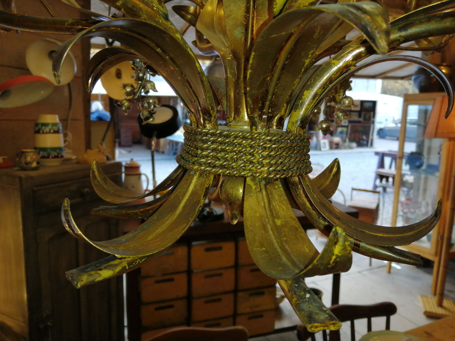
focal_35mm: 26
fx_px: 342
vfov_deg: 53.1
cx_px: 228
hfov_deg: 67.3
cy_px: 170
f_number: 1.8
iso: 64
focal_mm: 3.6
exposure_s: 1/120
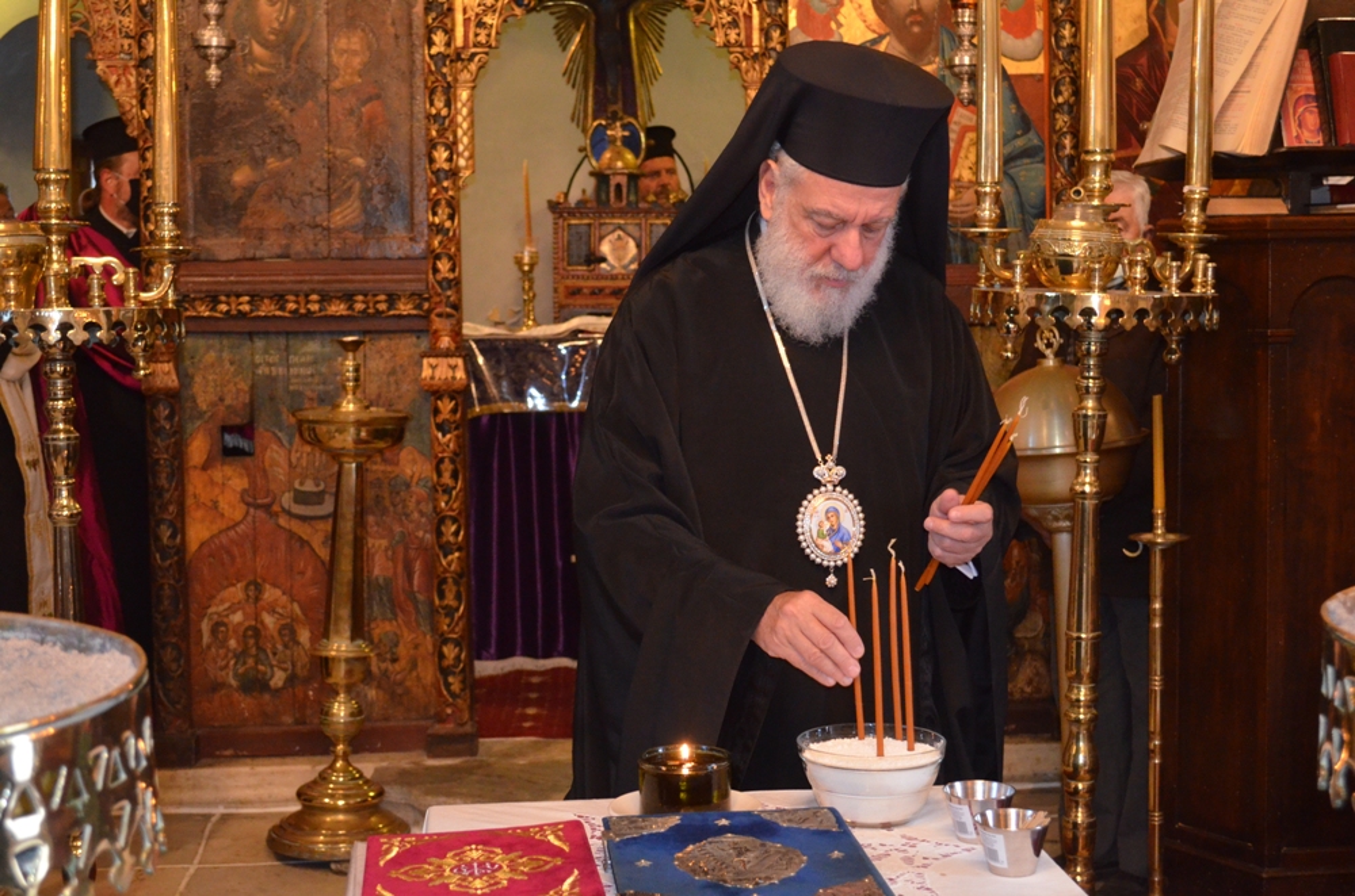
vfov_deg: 25.6
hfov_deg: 37.9
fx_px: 1972
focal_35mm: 52
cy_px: 448
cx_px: 678
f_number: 5
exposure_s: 1/60
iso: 3200
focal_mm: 35
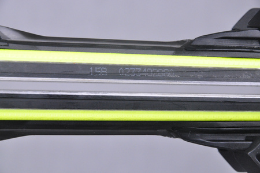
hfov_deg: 13.1
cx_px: 130
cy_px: 86
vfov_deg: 8.7
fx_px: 1136
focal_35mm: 158
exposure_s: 1/125
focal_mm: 105
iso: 3200
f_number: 9.5
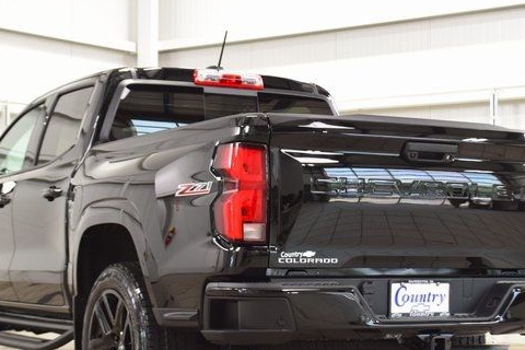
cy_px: 223
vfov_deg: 17.0
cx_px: 248
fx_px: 1167
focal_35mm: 80
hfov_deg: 25.4
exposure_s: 1/30
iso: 1600
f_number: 7.1
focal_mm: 40
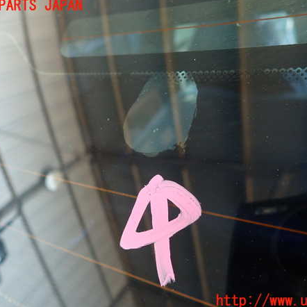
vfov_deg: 54.0
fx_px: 301
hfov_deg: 54.0
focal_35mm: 30
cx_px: 165
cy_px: 154
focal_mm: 4.5
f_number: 2
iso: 200
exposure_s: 1/30
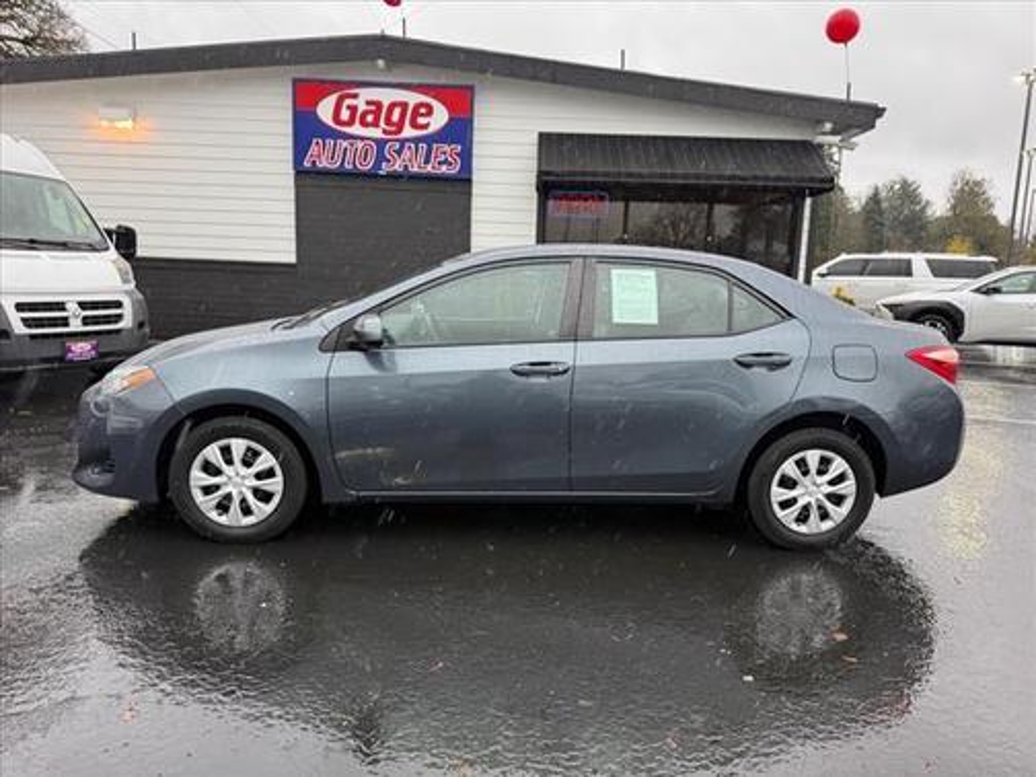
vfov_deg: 56.8
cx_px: 518
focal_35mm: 24
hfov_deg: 71.6
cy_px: 388
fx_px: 718
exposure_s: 1/131
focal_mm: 6.76
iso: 100
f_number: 1.78
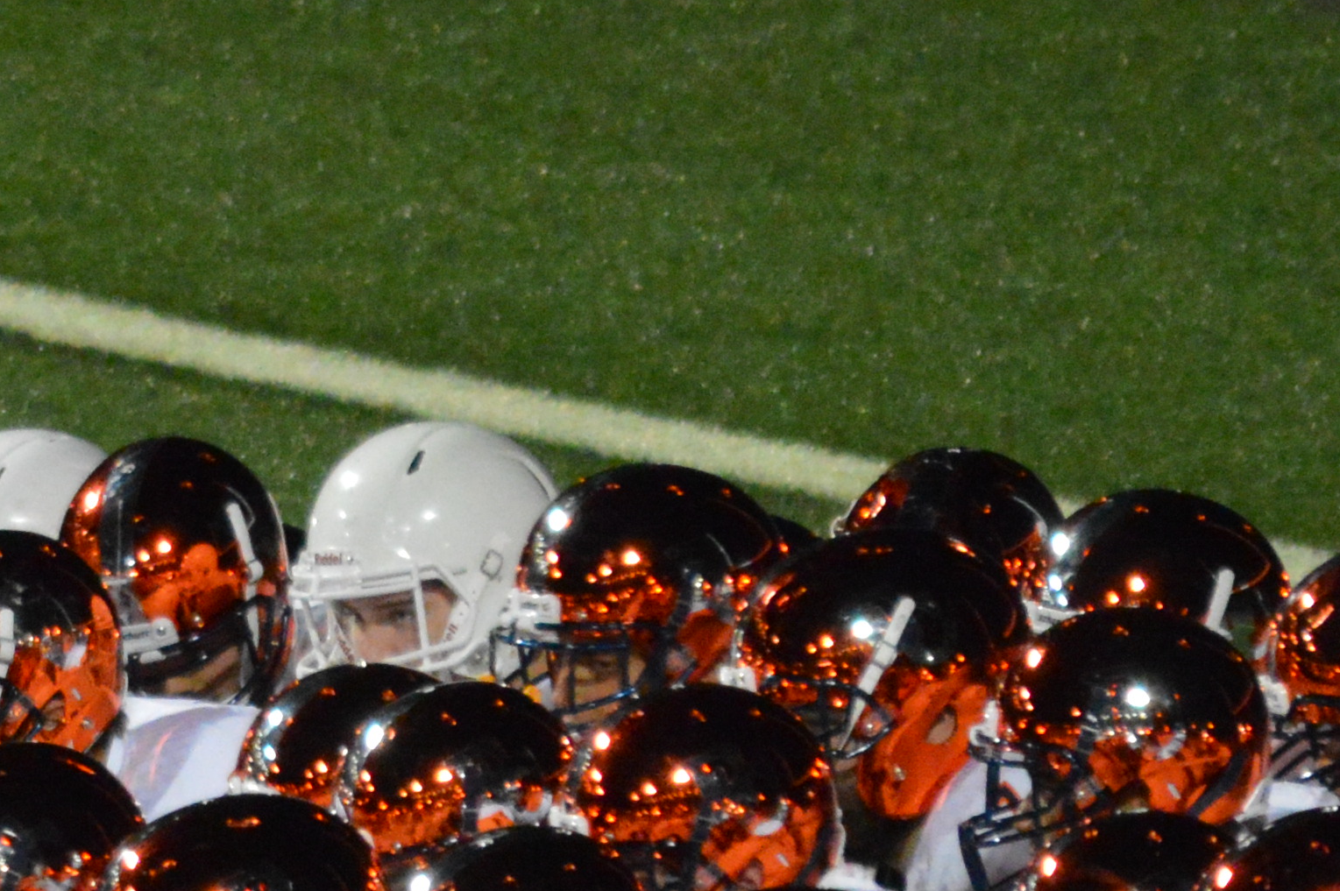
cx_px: -15
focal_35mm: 1416
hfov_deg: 1.5
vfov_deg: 1.0
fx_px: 52665
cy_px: 1188
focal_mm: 240
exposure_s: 1/125
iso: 3200
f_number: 5.3
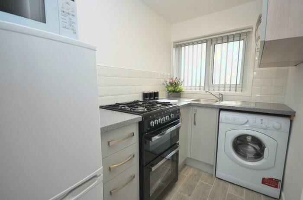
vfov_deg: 69.4
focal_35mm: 17
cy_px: 100
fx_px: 145
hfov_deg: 92.6
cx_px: 152
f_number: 4.2
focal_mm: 11.5
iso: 400
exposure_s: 1/80
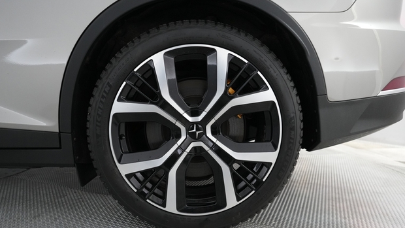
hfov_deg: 69.8
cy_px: 131
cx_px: 197
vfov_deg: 42.8
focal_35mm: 27
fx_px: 290
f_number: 2.8
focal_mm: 25
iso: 4000
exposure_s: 1/250
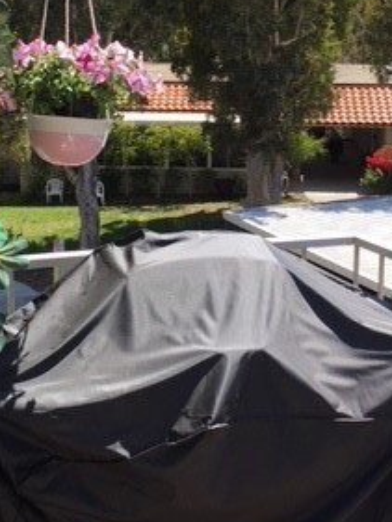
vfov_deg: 29.1
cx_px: 163
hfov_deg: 22.2
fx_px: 996
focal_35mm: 66
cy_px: 152
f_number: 2.2
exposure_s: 1/739
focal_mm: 4.15
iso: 25
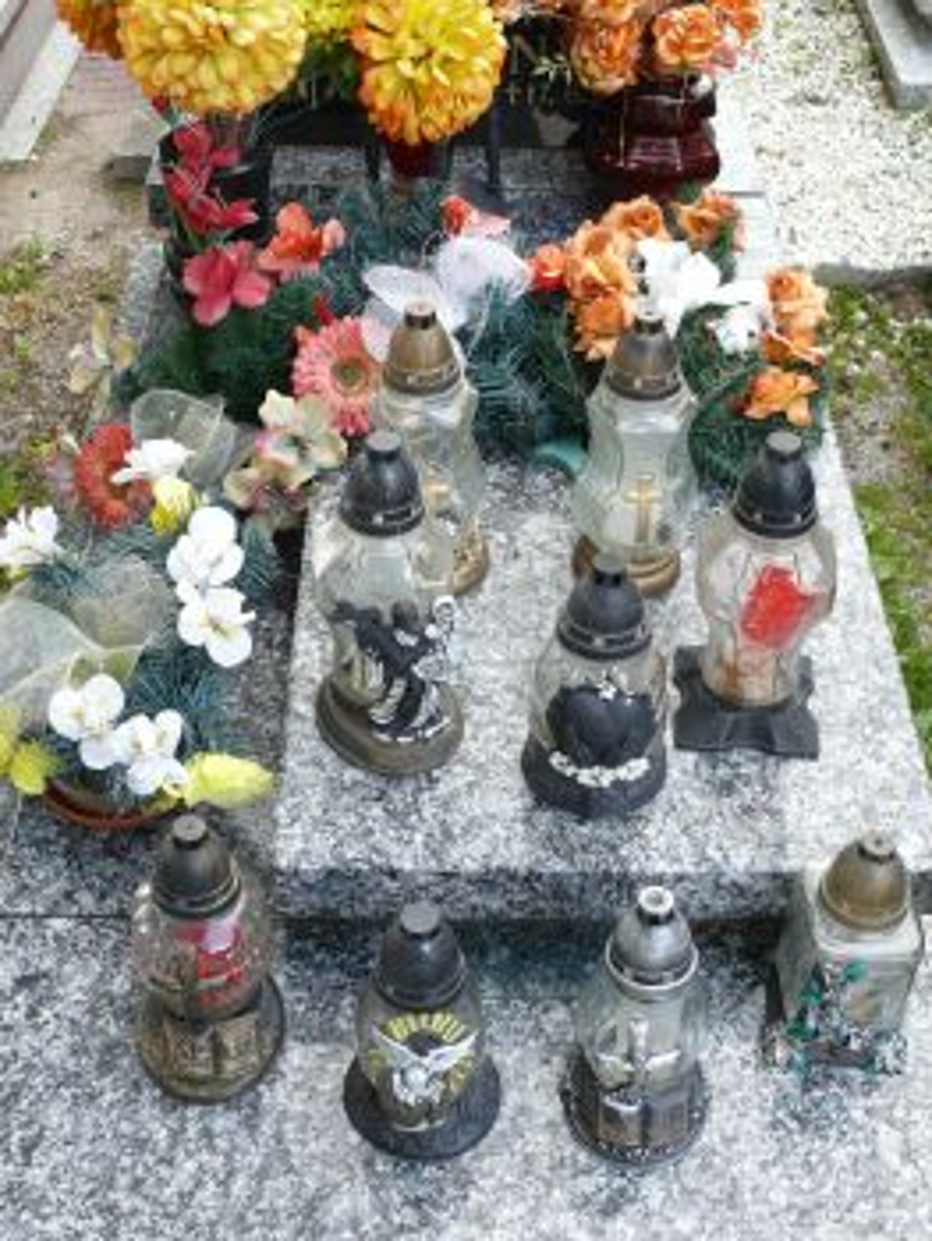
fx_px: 1721
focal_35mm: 48
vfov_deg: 39.6
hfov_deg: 30.3
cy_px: 539
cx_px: 496
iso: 100
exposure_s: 1/80
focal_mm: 7.4
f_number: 2.8
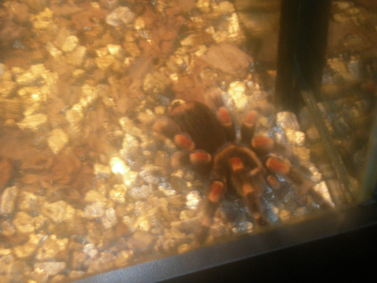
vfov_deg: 18.0
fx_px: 893
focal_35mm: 82
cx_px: 188
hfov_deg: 23.8
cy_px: 142
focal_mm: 17
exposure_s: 1/1.4
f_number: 4
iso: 200
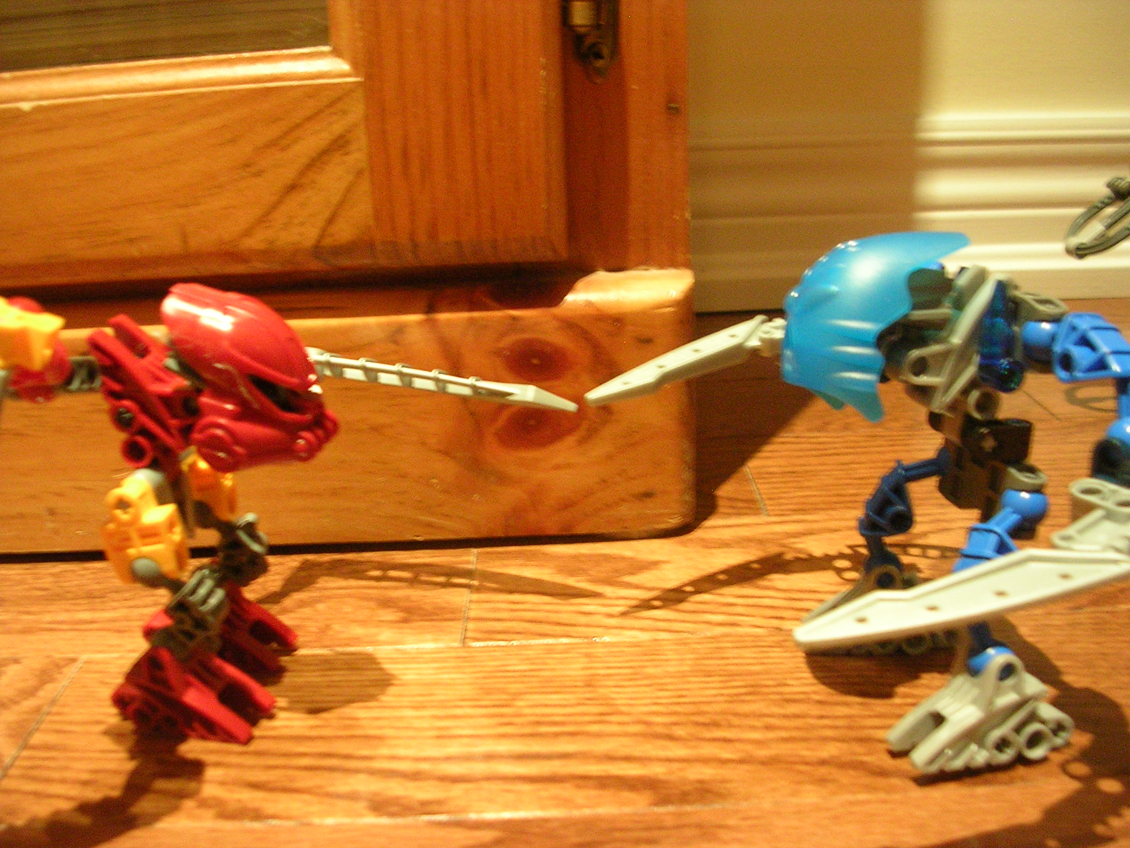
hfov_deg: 49.0
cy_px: 424
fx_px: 1240
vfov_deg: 37.7
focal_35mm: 38
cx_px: 565
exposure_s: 1/4.7
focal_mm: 5.8
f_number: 2.8
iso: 200
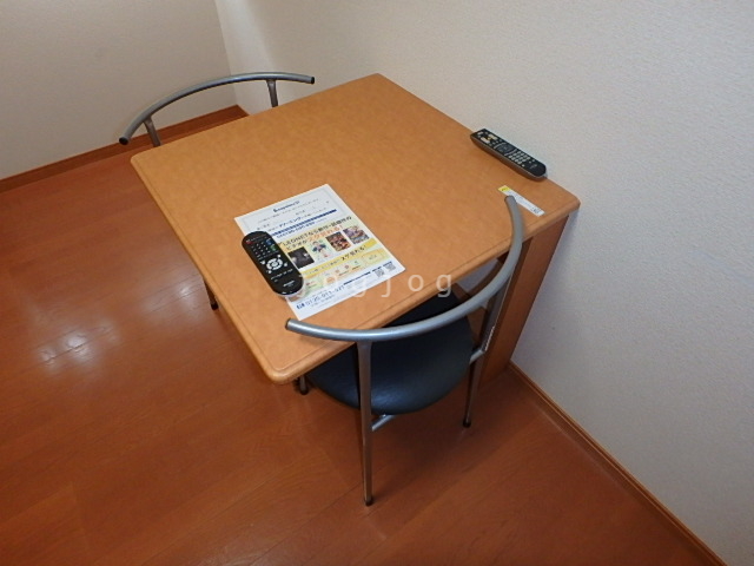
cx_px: 377
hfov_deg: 79.0
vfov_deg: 63.4
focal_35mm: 21
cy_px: 283
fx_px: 457
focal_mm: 3.7
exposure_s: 1/30
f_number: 3.5
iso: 400
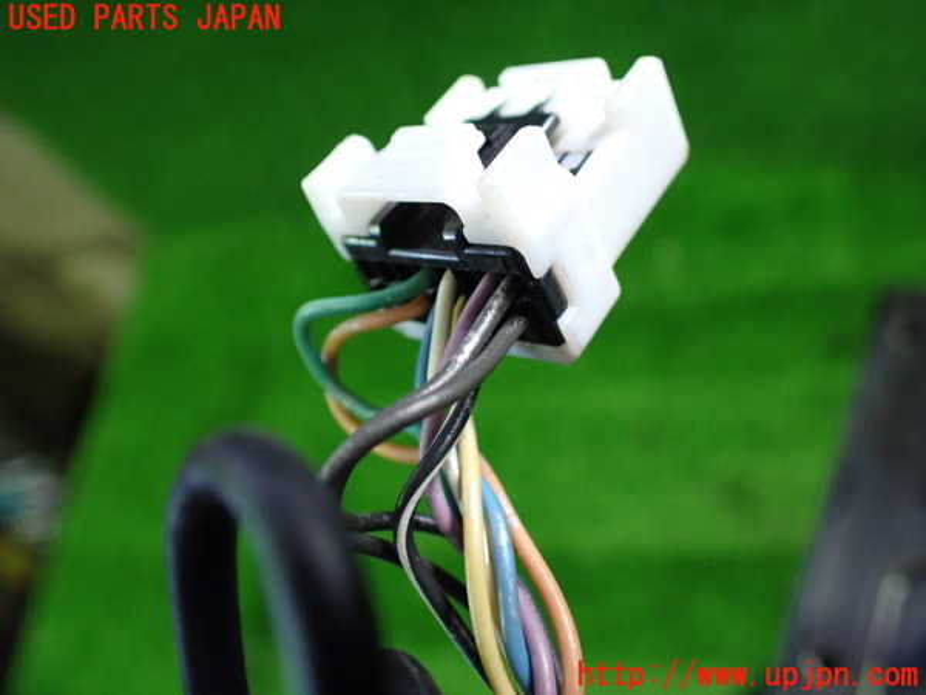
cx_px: 463
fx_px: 803
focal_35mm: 30
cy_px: 348
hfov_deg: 60.0
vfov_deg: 46.8
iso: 800
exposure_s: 1/60
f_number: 2.3
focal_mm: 5.4
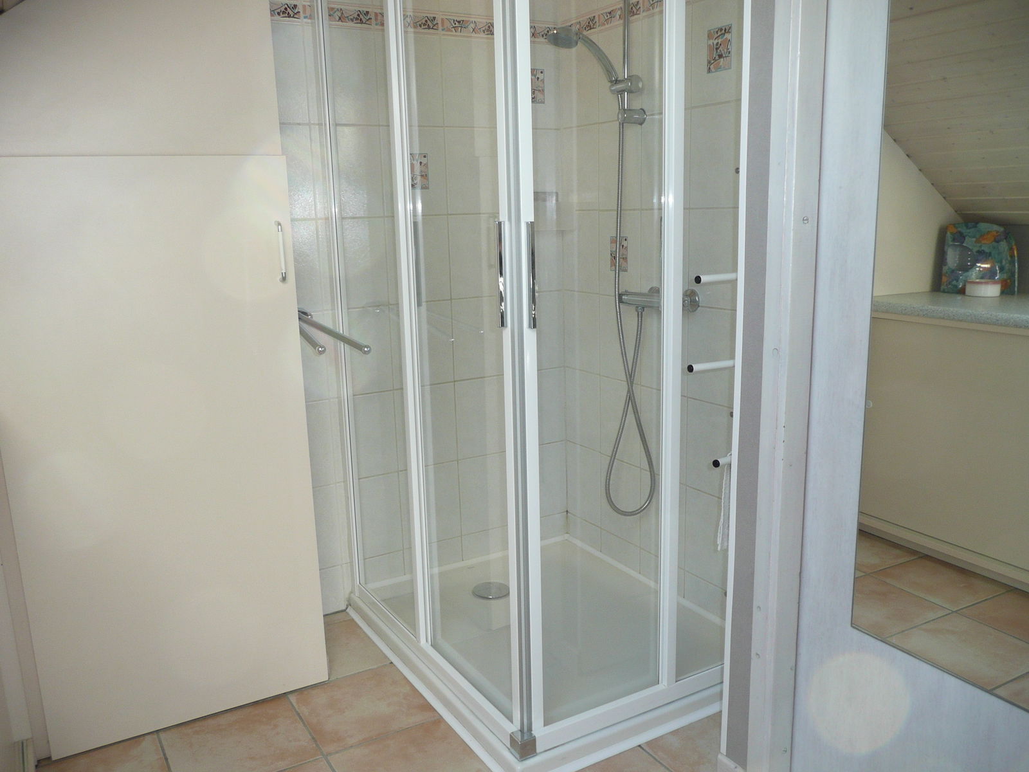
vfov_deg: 49.7
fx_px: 832
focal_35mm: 28
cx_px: 514
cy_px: 386
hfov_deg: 63.4
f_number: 3.3
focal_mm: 4.6
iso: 100
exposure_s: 1/30
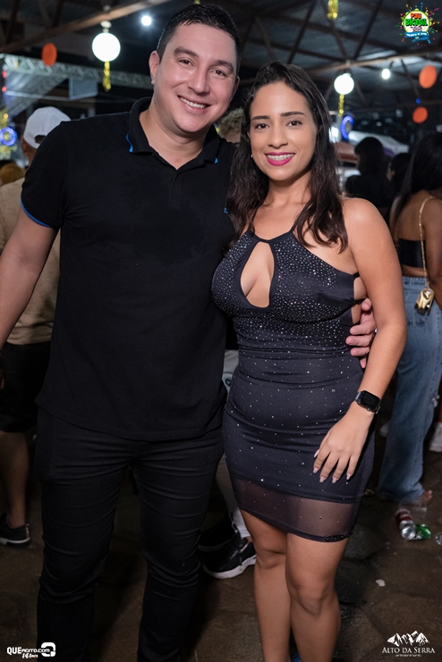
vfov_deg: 53.1
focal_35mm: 36
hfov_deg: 36.9
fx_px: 663
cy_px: 331
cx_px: 221
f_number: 2.5
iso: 2500
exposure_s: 1/250
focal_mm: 24
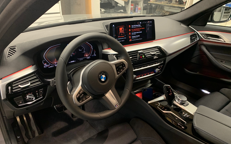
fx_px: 176
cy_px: 77
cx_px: 117
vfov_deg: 44.5
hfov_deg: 66.5
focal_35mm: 28
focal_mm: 4.25
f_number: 1.8
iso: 500
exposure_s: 1/25
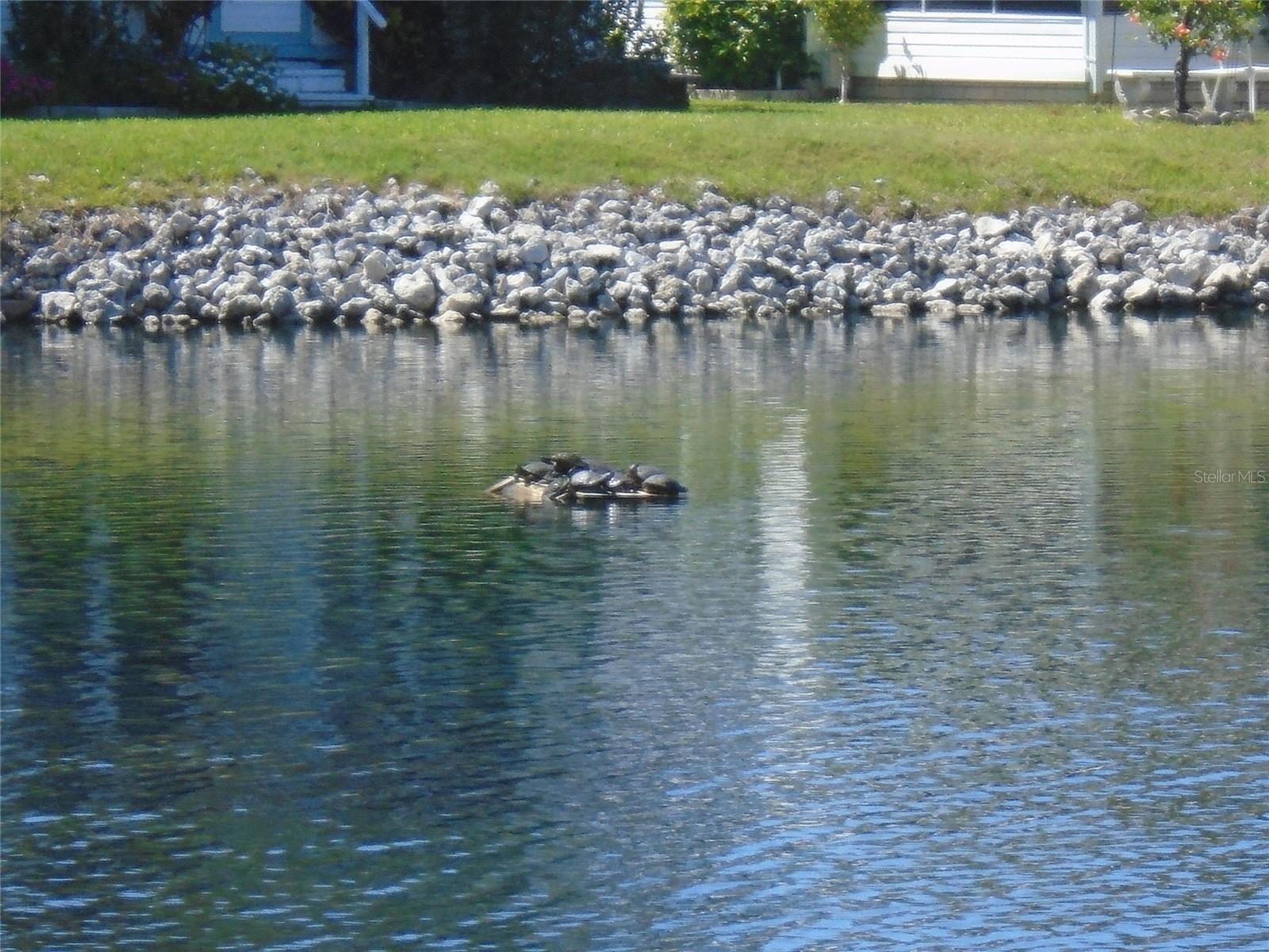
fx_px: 4766
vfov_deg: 11.4
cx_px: 634
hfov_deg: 15.2
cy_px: 476
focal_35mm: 130
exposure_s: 1/250
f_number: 6.4
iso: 160
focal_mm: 23
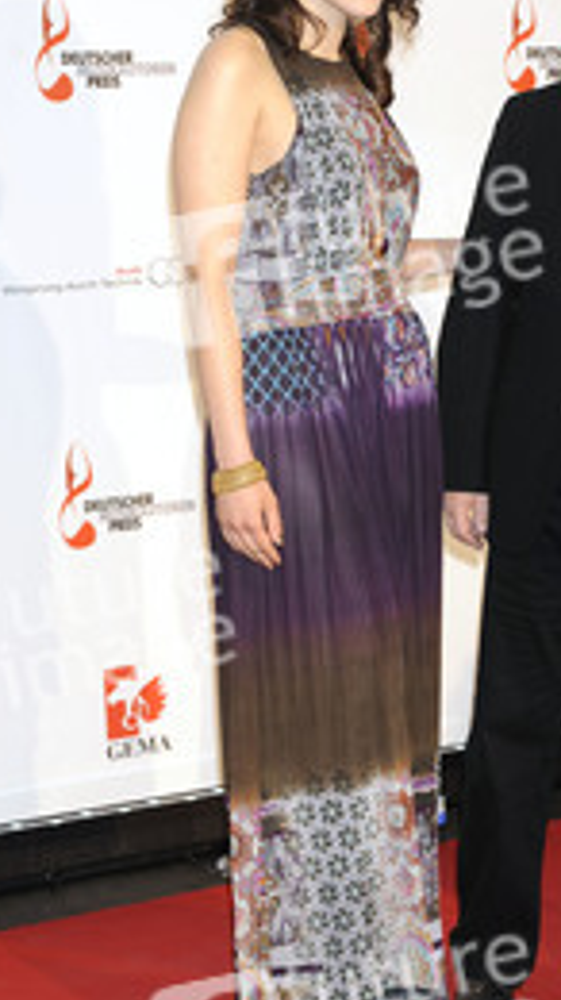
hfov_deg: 12.0
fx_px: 2648
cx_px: 457
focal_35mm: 100
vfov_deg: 21.4
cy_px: 450
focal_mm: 62
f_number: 5.6
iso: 640
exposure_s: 1/160
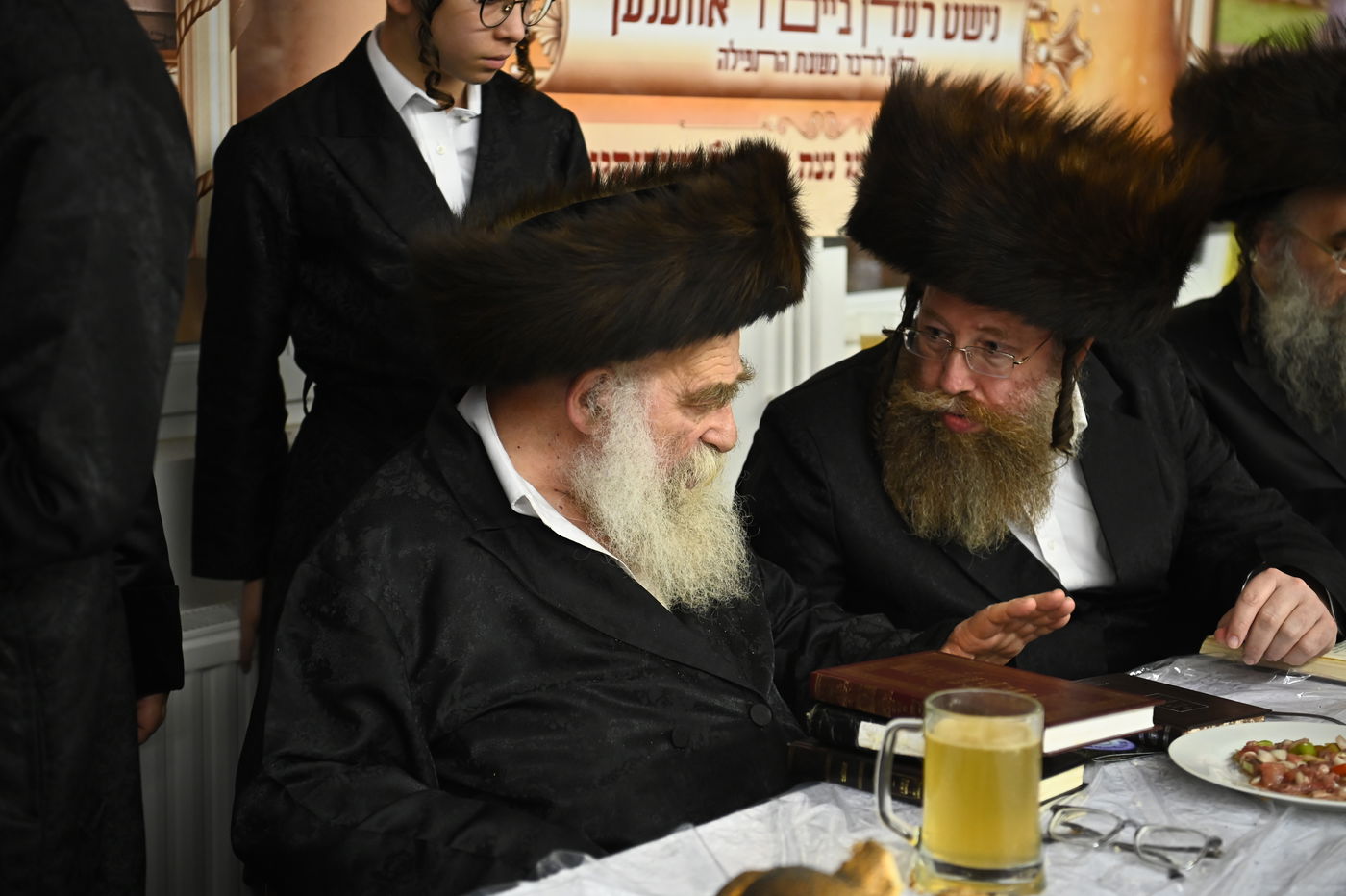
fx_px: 2317
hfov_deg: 32.4
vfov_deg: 21.9
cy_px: 448
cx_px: 673
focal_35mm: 62
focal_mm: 62
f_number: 3.5
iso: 2000
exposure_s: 1/100
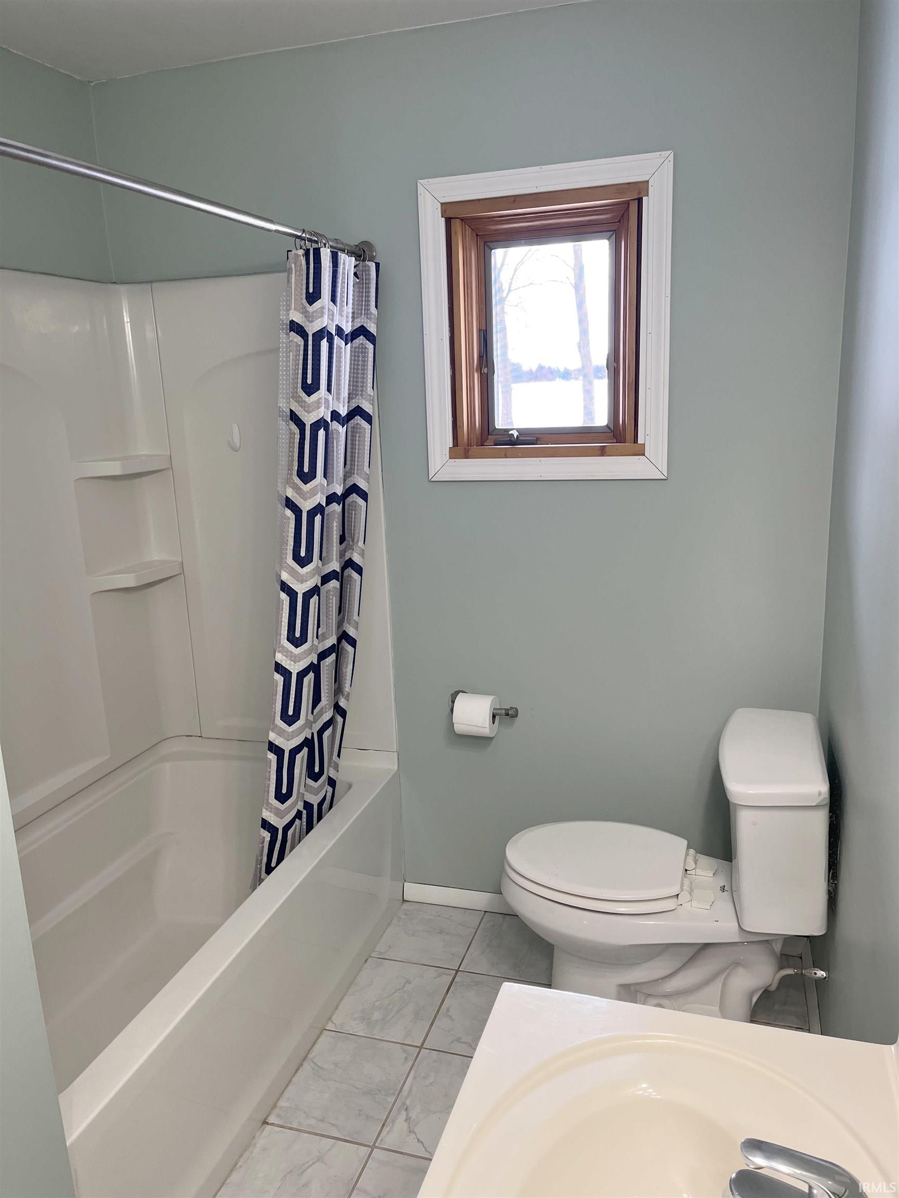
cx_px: 450
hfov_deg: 53.1
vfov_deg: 67.3
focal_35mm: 26
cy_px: 599
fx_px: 900
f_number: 1.6
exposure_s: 1/120
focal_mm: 5.1
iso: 100
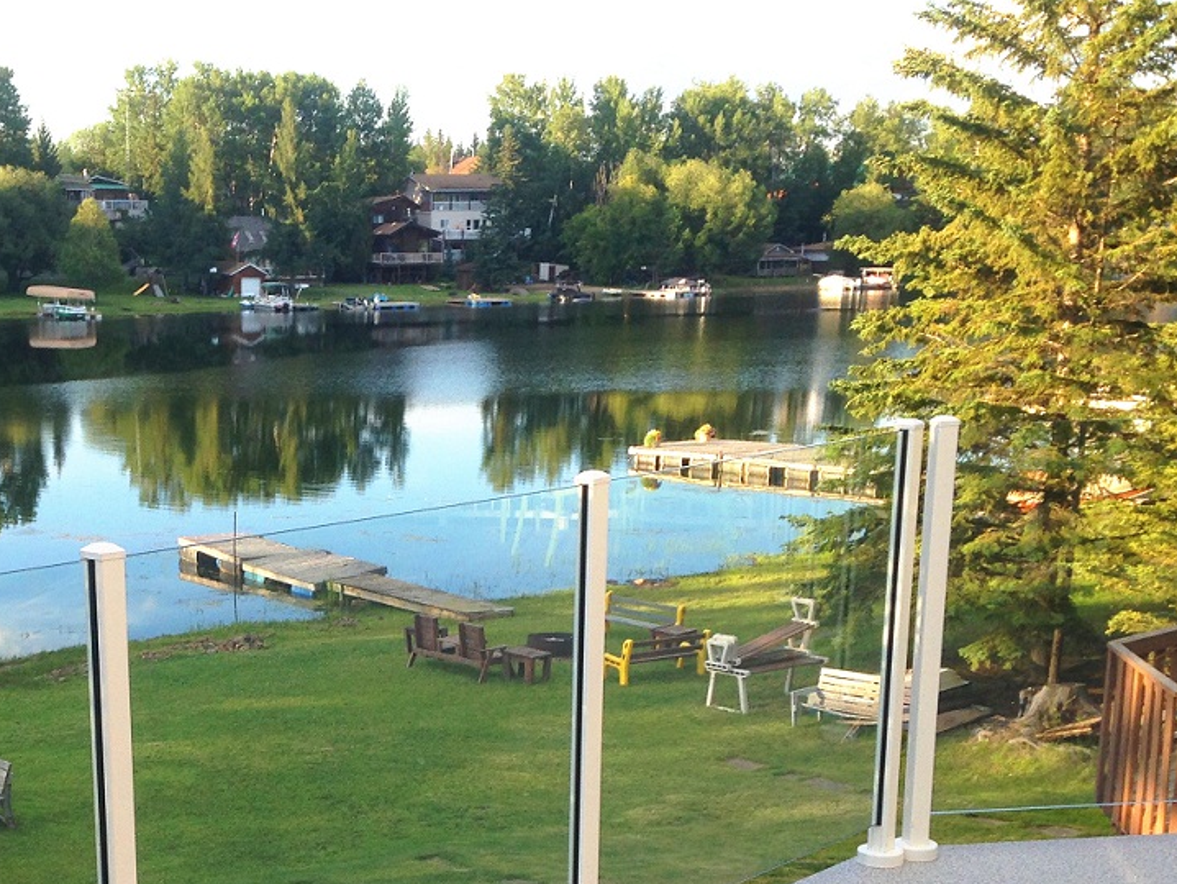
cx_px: 302
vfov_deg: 23.9
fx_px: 2041
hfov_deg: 31.6
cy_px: 743
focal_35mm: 60
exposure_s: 1/293
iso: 50
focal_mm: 4.12
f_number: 2.4
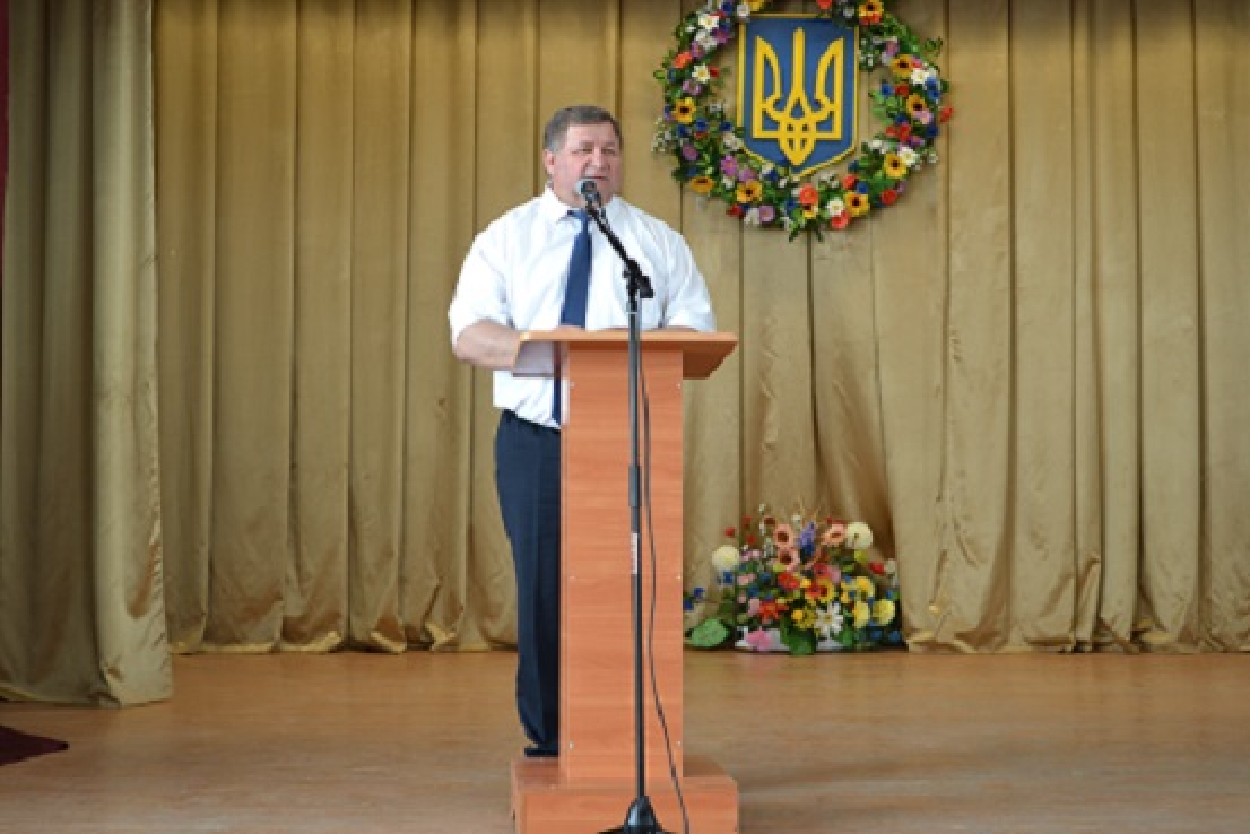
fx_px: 1980
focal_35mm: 57
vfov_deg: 23.8
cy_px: 417
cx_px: 625
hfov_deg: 35.0
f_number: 5
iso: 400
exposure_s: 1/25
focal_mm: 38
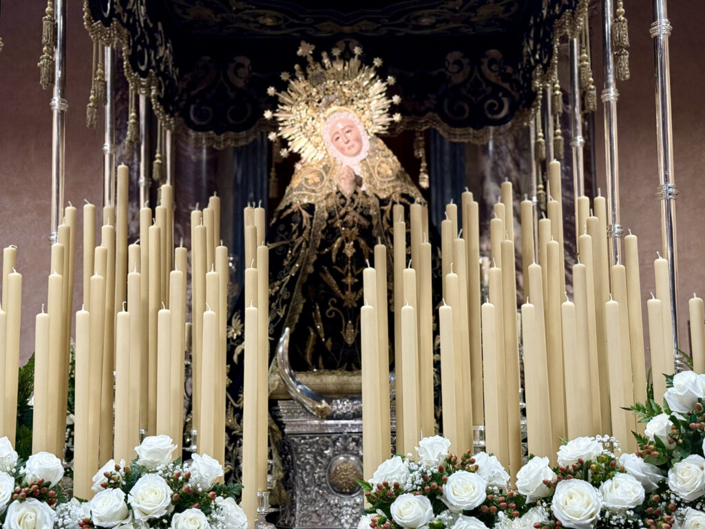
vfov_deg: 30.3
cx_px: 352
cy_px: 264
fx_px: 978
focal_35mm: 48
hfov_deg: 39.7
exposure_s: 1/50
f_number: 1.78
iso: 250
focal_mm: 6.76
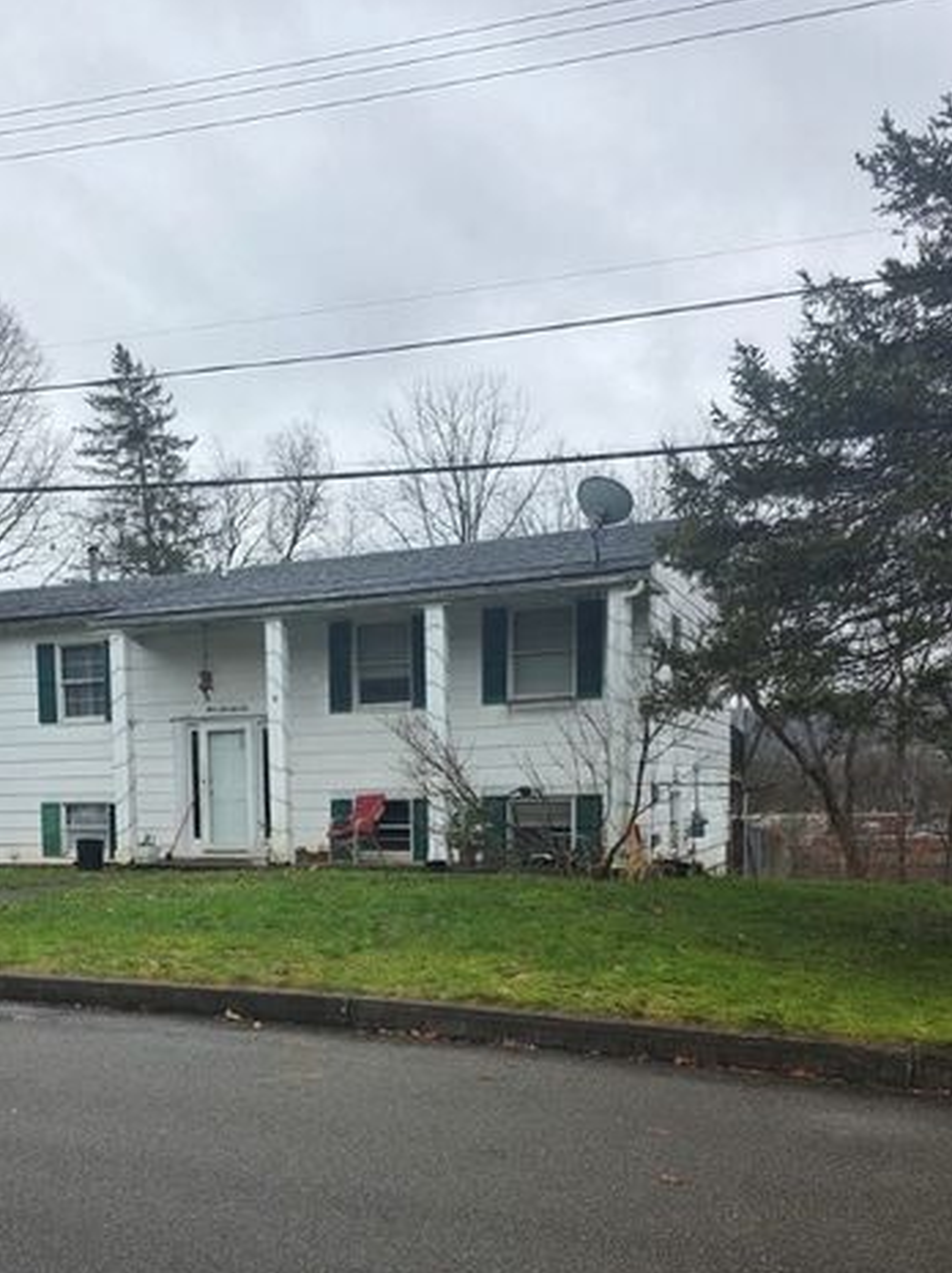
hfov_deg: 42.4
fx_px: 1212
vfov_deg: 54.1
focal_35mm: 33
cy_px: 861
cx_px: 328
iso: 32
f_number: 1.7
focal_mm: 6.3
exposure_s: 1/180
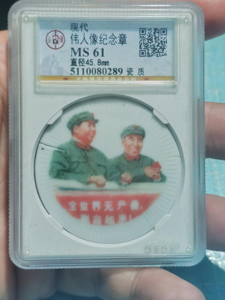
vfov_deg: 35.5
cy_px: 150
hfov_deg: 27.0
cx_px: 112
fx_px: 468
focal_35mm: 54
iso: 3200
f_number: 1.9
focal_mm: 6.12
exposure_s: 1/33
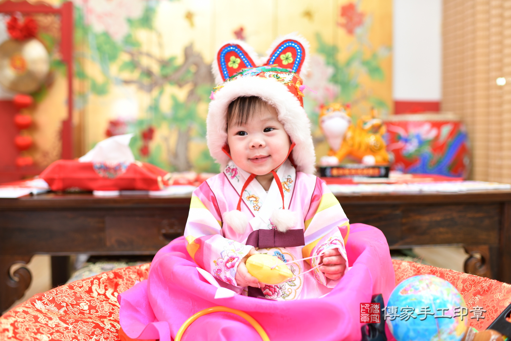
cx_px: 256
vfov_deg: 37.9
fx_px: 497
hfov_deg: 54.4
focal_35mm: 35
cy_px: 170
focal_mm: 35
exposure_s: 1/200
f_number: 2.8
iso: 400
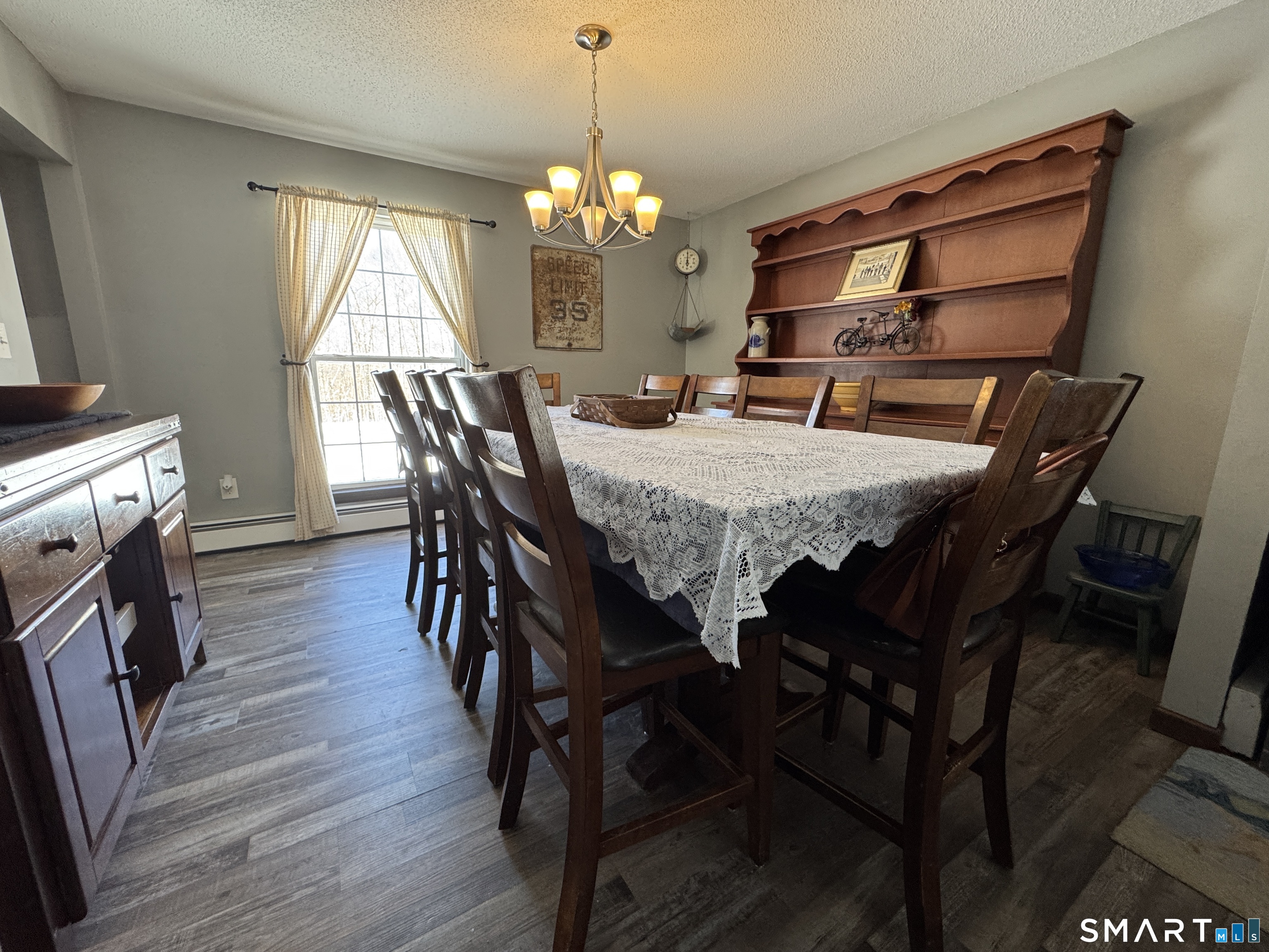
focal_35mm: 14
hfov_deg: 102.1
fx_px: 513
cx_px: 634
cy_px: 476
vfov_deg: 85.7
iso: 200
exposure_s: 1/120
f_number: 2.2
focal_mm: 2.22
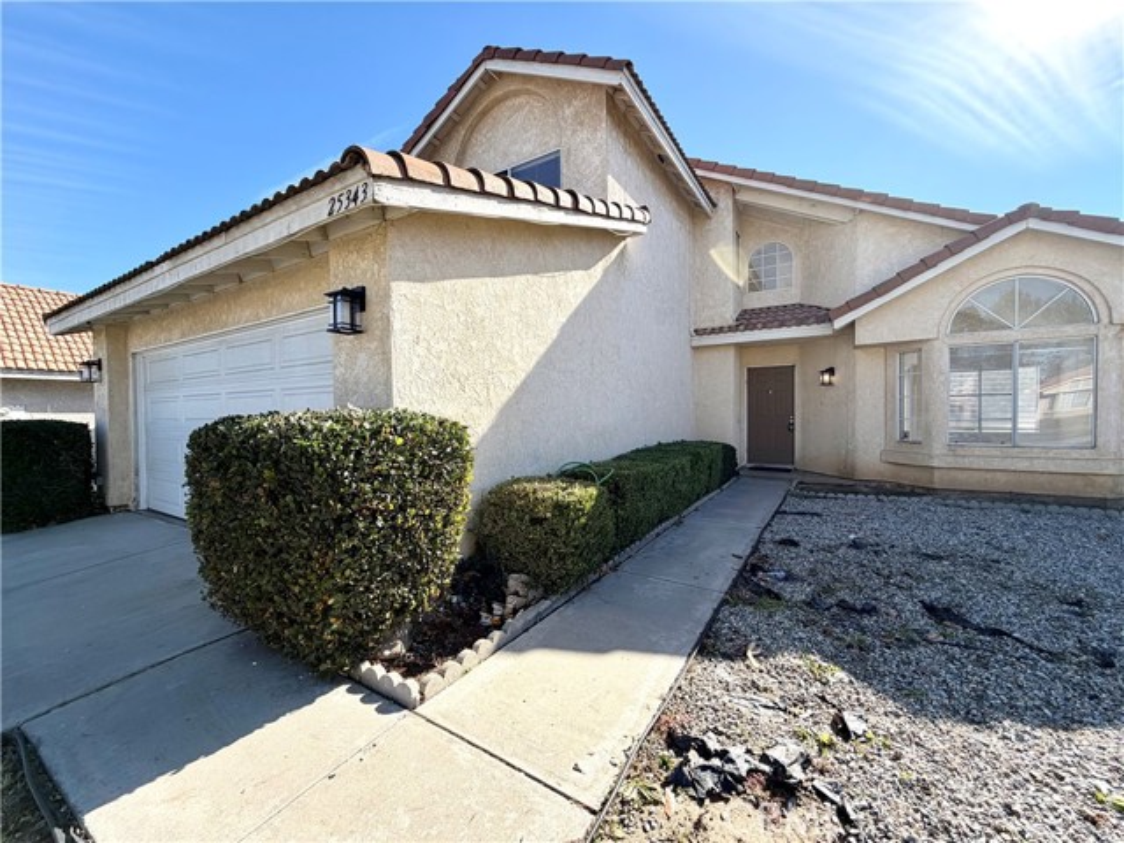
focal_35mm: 14
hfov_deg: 102.1
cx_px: 562
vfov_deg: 85.7
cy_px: 422
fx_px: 455
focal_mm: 2.22
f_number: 2.2
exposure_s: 1/770
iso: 40
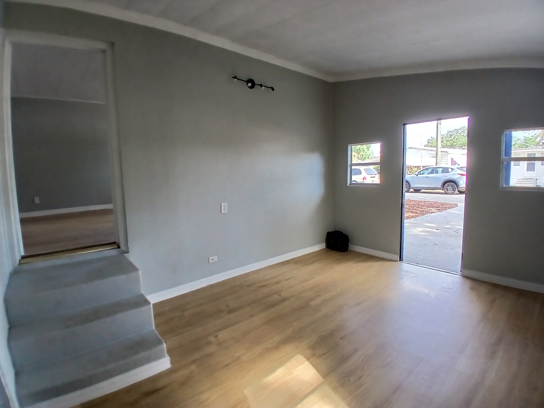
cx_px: 272
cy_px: 204
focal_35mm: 17
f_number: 2.2
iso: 64
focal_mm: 1.4
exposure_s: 1/60
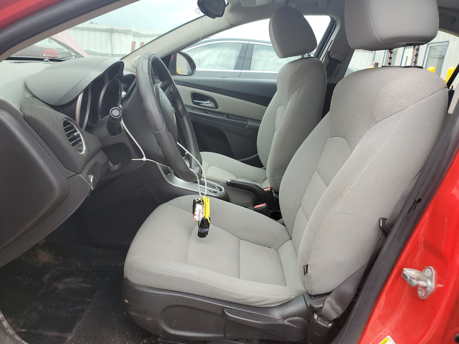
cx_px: 230
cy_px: 172
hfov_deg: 67.3
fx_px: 345
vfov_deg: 53.1
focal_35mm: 26
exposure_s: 1/270
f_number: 1.5
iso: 50
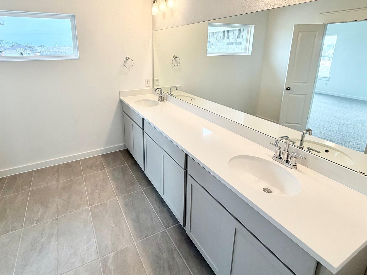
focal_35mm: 19
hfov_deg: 84.2
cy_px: 98
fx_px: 201
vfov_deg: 67.3
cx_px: 158
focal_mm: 2.22
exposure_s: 1/127
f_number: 2.2
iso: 64
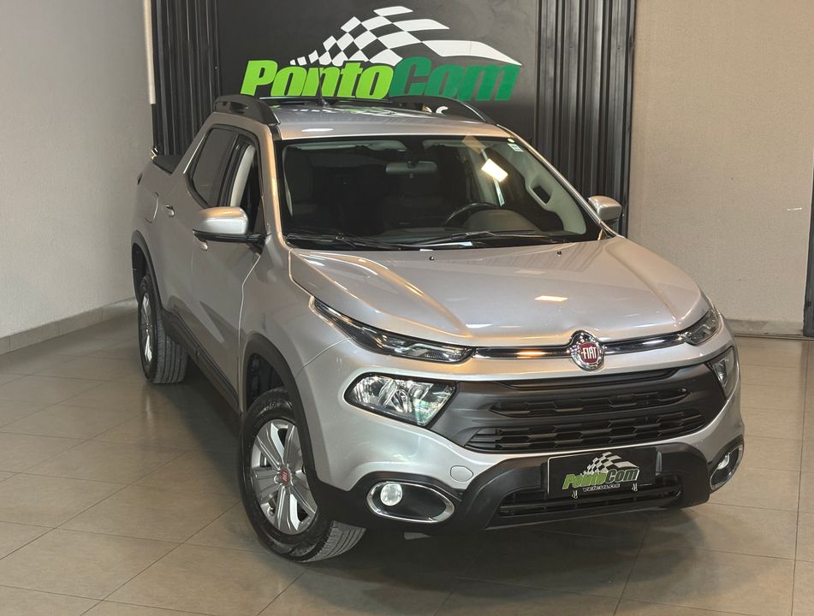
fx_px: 1227
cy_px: 308
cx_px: 407
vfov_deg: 28.2
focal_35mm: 52
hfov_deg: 36.7
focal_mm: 5.96
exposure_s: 1/40
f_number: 1.6
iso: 160
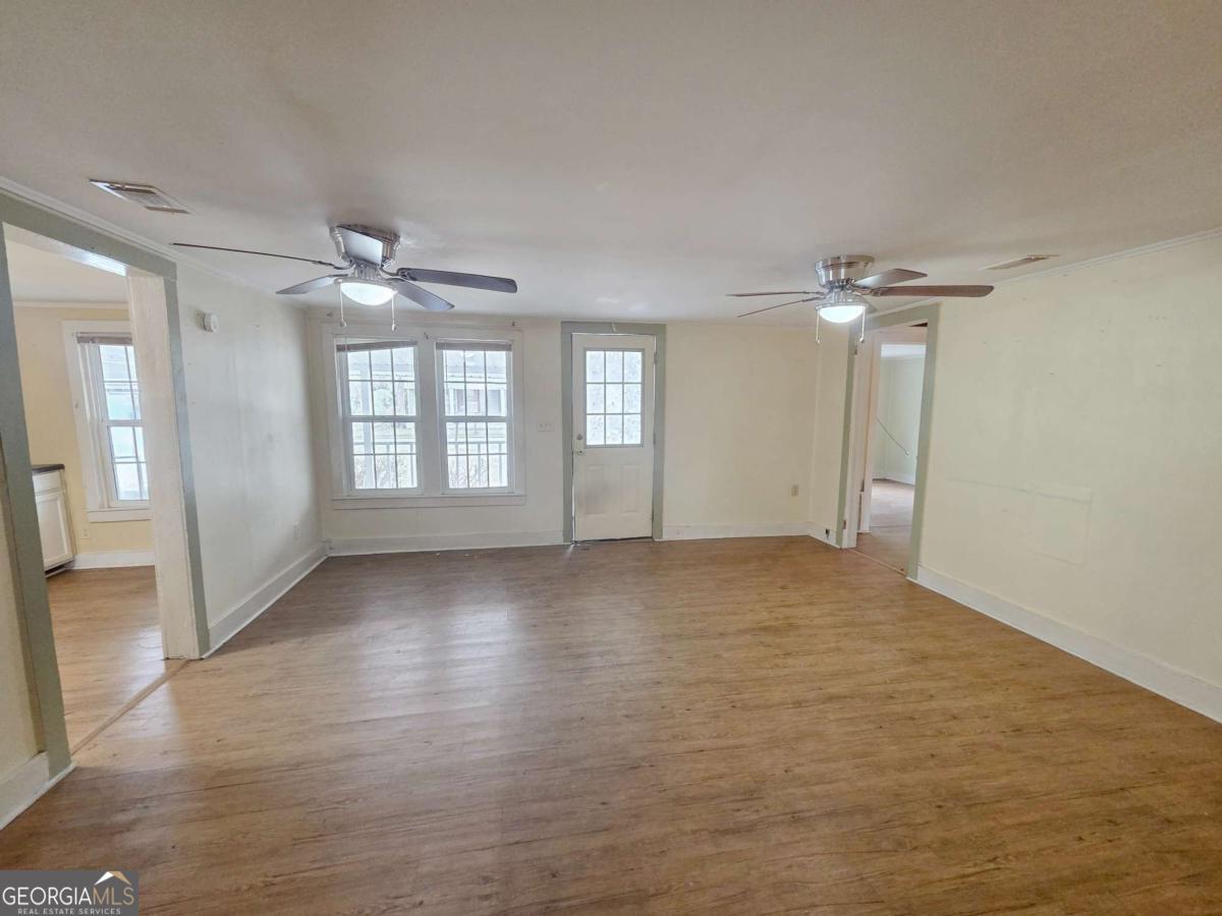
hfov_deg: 106.2
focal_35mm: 13
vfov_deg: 89.9
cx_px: 611
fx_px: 459
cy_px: 458
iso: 400
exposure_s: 1/60
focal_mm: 2.2
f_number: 2.2
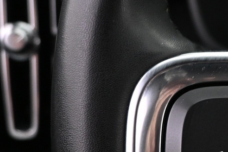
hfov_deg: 23.3
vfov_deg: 17.1
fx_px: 500
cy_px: 122
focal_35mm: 79
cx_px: 279
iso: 1600
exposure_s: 1/25
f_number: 3.5
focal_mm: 16
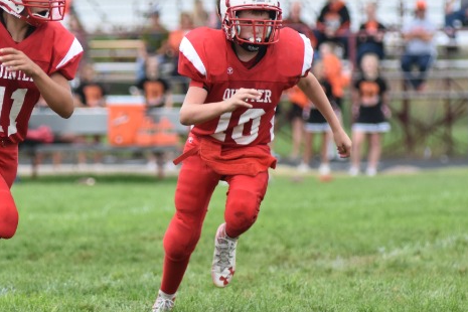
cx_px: 175
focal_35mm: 400
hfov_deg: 5.2
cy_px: 170
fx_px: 5198
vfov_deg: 3.4
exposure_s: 1/1000
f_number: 4
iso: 800
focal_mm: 155
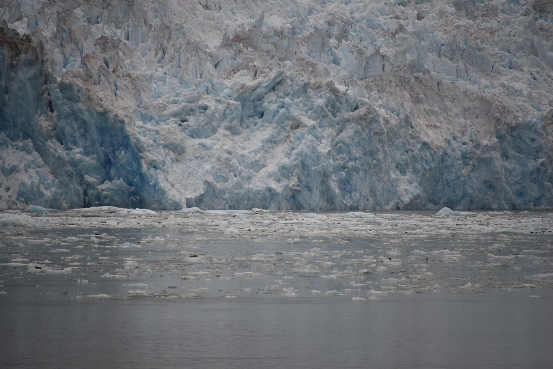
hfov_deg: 6.9
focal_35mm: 300
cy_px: 184
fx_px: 4609
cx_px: 276
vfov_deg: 4.6
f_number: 5.6
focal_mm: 300
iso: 800
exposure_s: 1/640
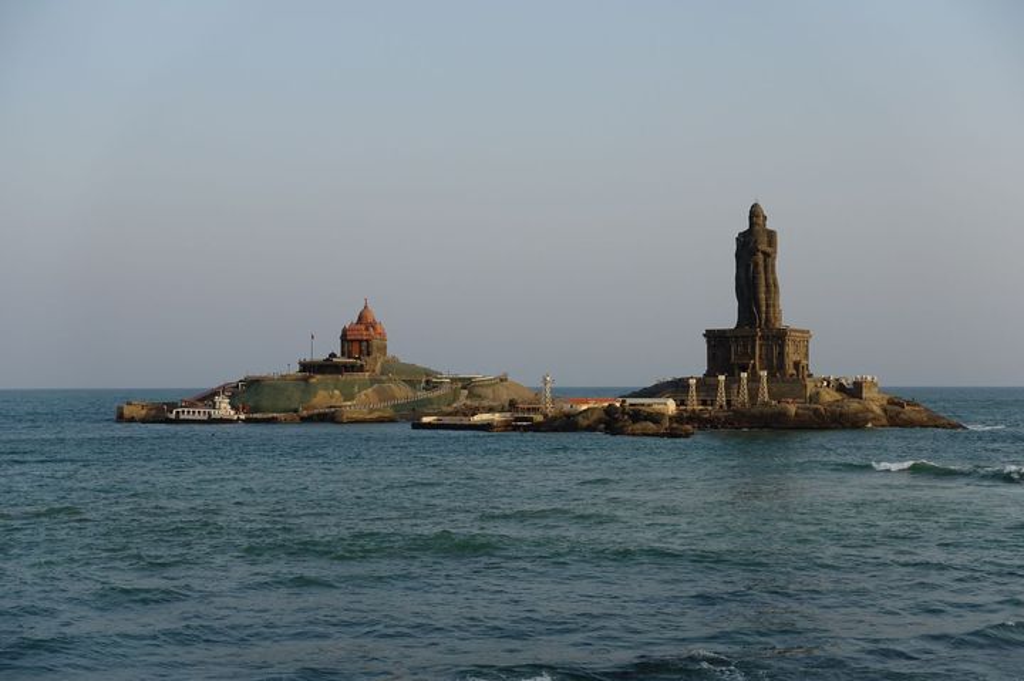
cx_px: 512
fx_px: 1592
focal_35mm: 56
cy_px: 340
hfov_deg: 35.7
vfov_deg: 24.2
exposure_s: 1/320
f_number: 5.6
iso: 125
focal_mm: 20.43
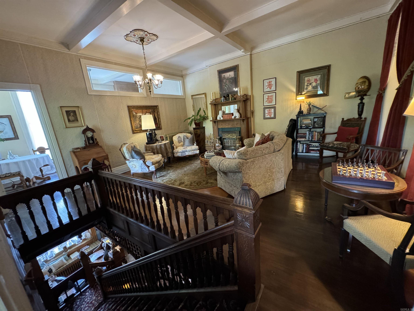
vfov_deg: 85.7
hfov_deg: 102.1
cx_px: 207
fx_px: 167
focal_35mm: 14
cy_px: 156
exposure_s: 1/60
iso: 1000
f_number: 2.2
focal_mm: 2.22
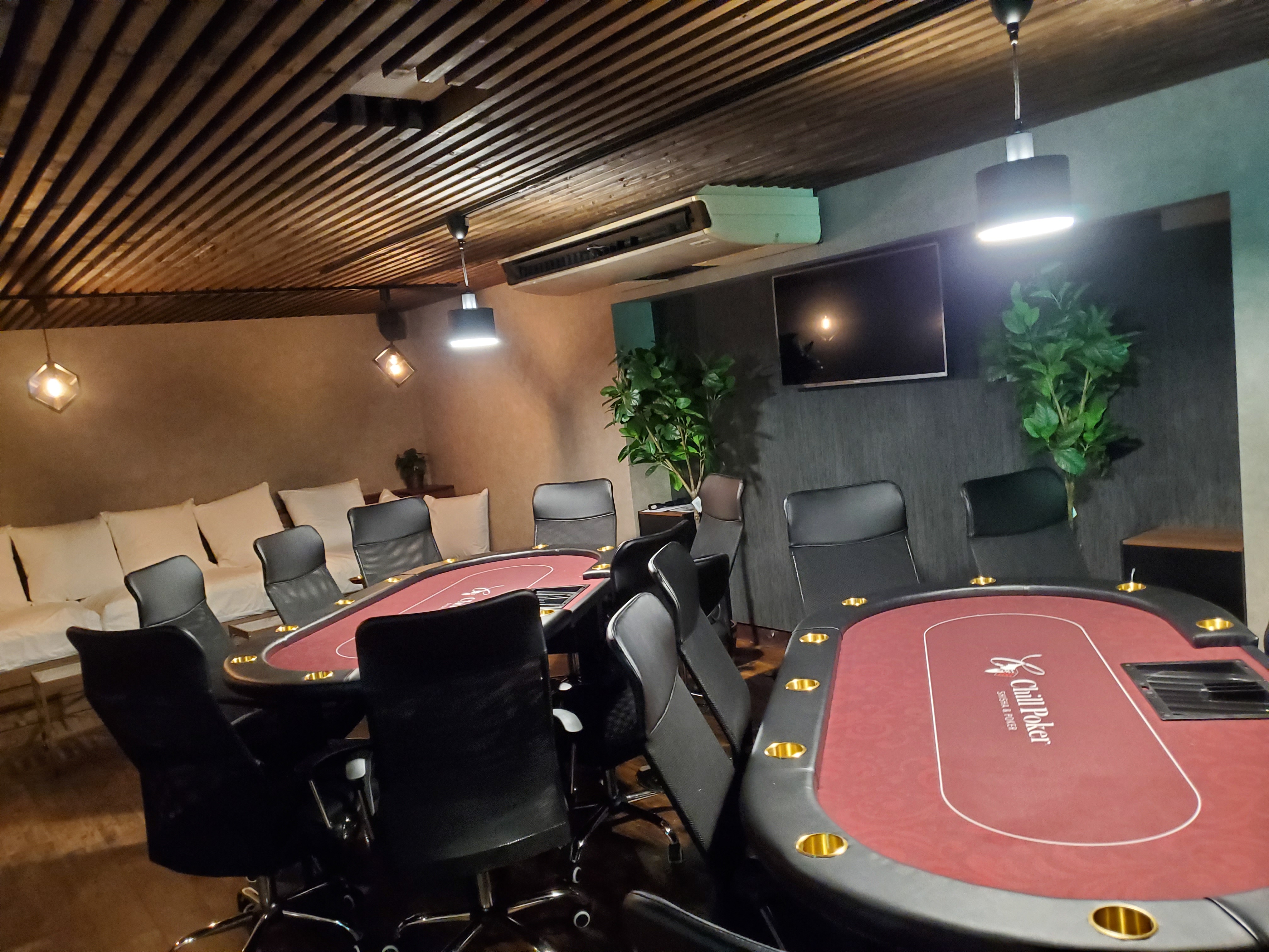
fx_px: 953
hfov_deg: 67.3
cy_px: 476
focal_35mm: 26
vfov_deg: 53.1
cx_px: 634
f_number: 1.5
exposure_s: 1/12
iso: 640
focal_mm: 4.3
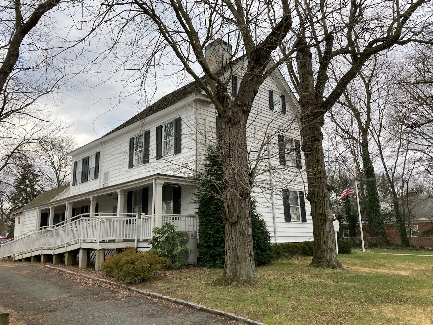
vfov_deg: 49.7
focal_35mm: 28
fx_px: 350
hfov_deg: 63.4
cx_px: 216
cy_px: 162
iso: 20
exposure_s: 1/310
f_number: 1.8
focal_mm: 3.99
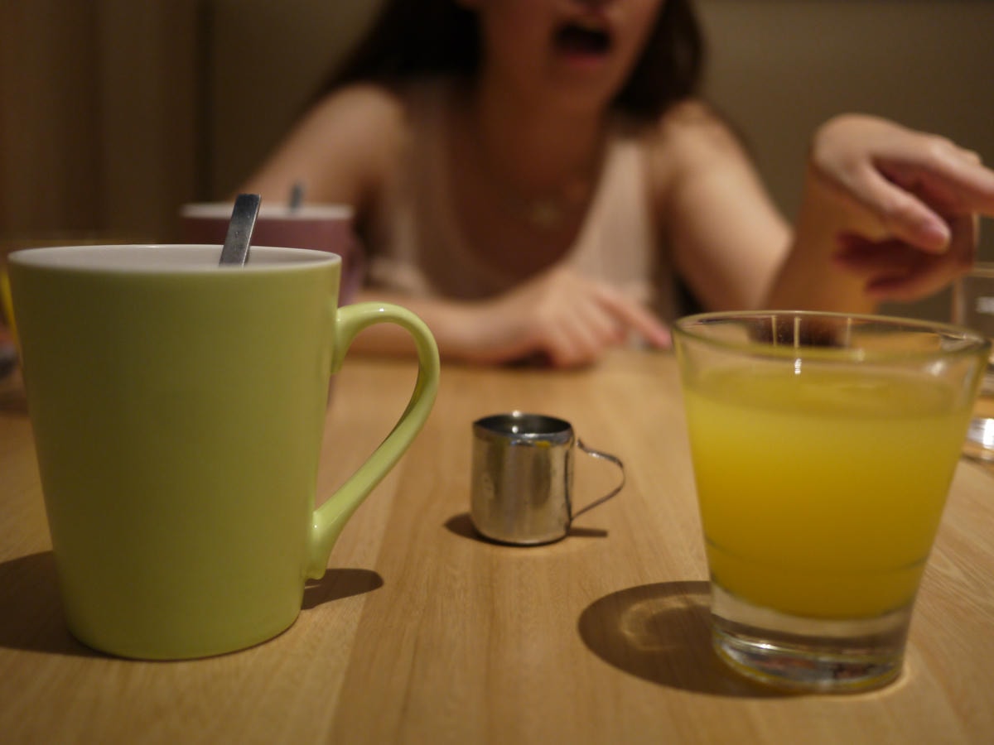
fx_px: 1149
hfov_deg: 46.8
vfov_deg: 36.0
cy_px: 372
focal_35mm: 40
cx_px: 497
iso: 400
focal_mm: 20
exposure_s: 1/60
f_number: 1.7
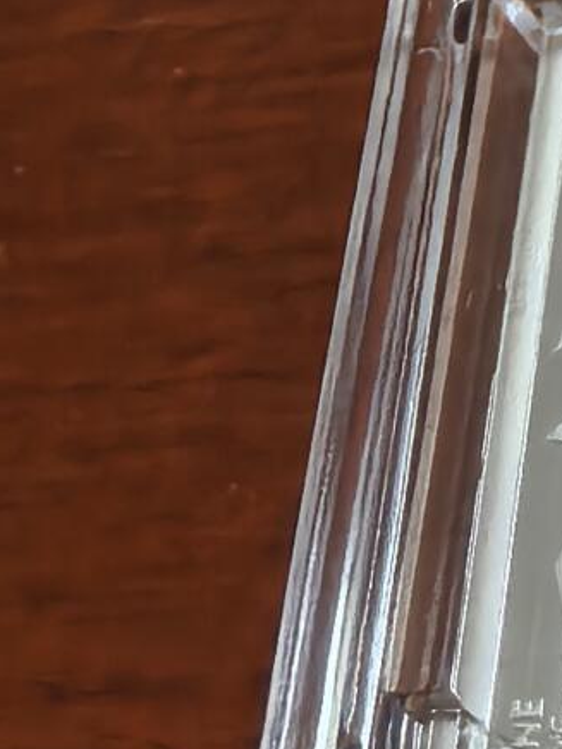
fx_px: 2143
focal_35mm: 99
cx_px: 1155
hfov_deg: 12.9
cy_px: 579
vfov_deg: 19.7
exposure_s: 1/33.3
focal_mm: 1.68
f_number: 2.2
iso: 250
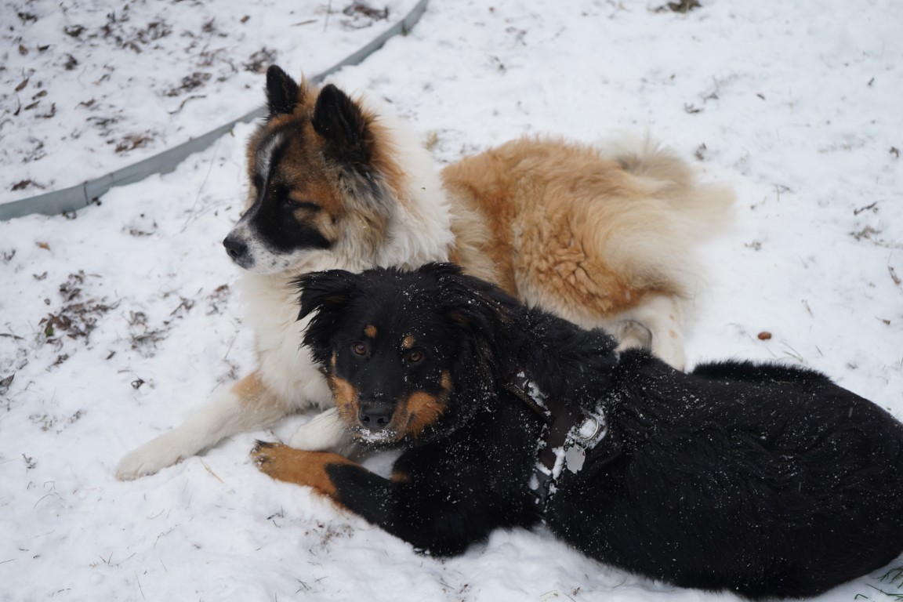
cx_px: 452
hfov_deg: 36.9
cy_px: 301
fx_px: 1354
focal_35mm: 54
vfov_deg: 25.1
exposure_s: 1/60
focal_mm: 54
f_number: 5
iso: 100
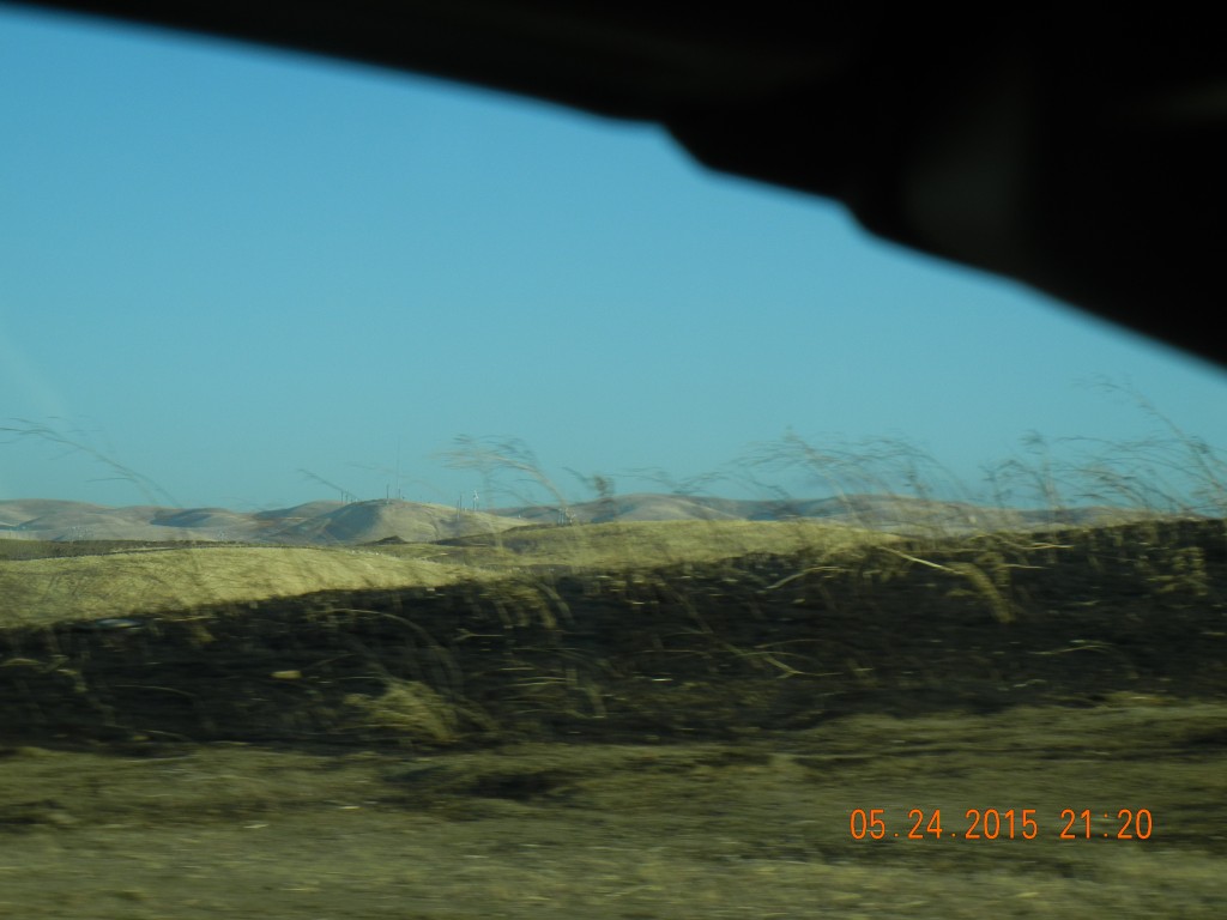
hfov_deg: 17.0
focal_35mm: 116
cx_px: 614
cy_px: 460
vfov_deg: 12.8
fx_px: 4112
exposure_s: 1/675
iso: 160
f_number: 4.6
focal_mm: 20.9
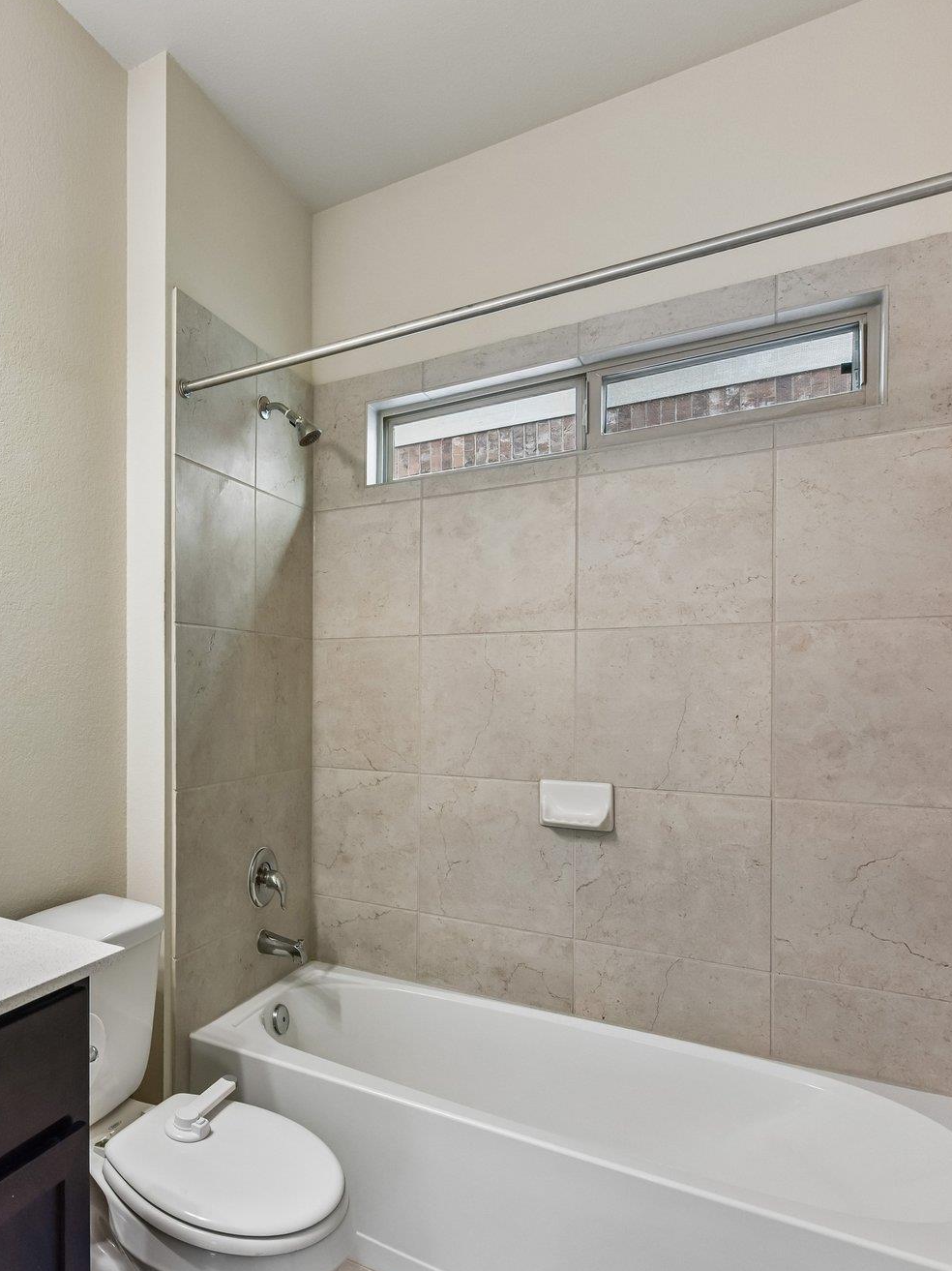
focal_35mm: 21
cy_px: 655
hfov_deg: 56.0
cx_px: 119
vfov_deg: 79.0
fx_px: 770
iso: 360
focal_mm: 14
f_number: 8
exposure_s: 1/15
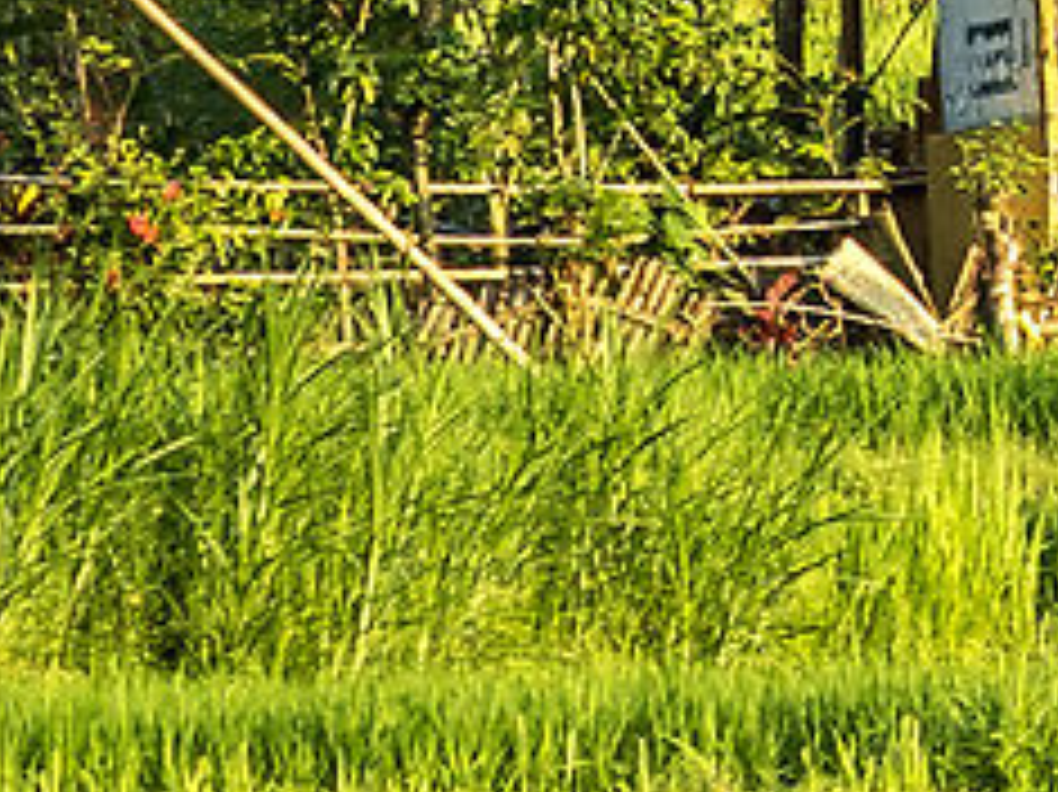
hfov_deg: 2.4
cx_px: 2071
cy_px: -846
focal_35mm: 836
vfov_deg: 1.8
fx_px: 25538
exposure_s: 1/640
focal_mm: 85
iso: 250
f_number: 4
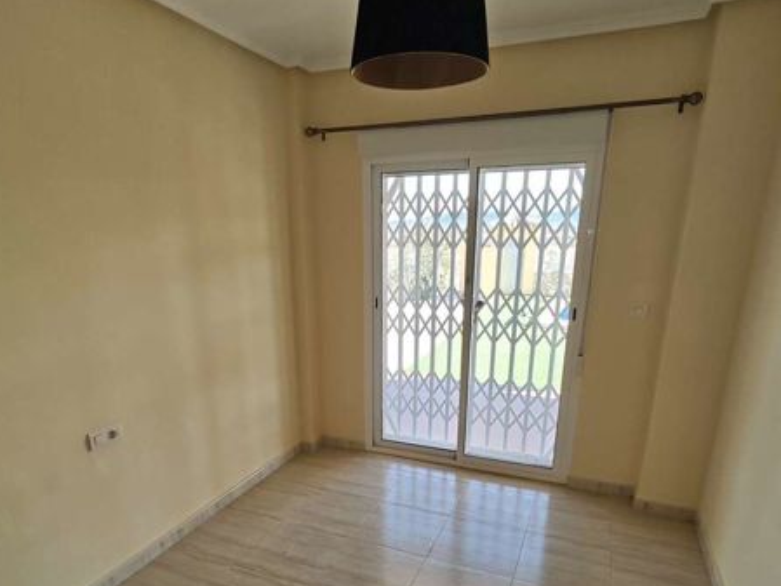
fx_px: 496
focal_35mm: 22
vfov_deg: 59.4
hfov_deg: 76.4
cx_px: 378
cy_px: 400
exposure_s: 1/100
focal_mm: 2.16
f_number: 2.2
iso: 64
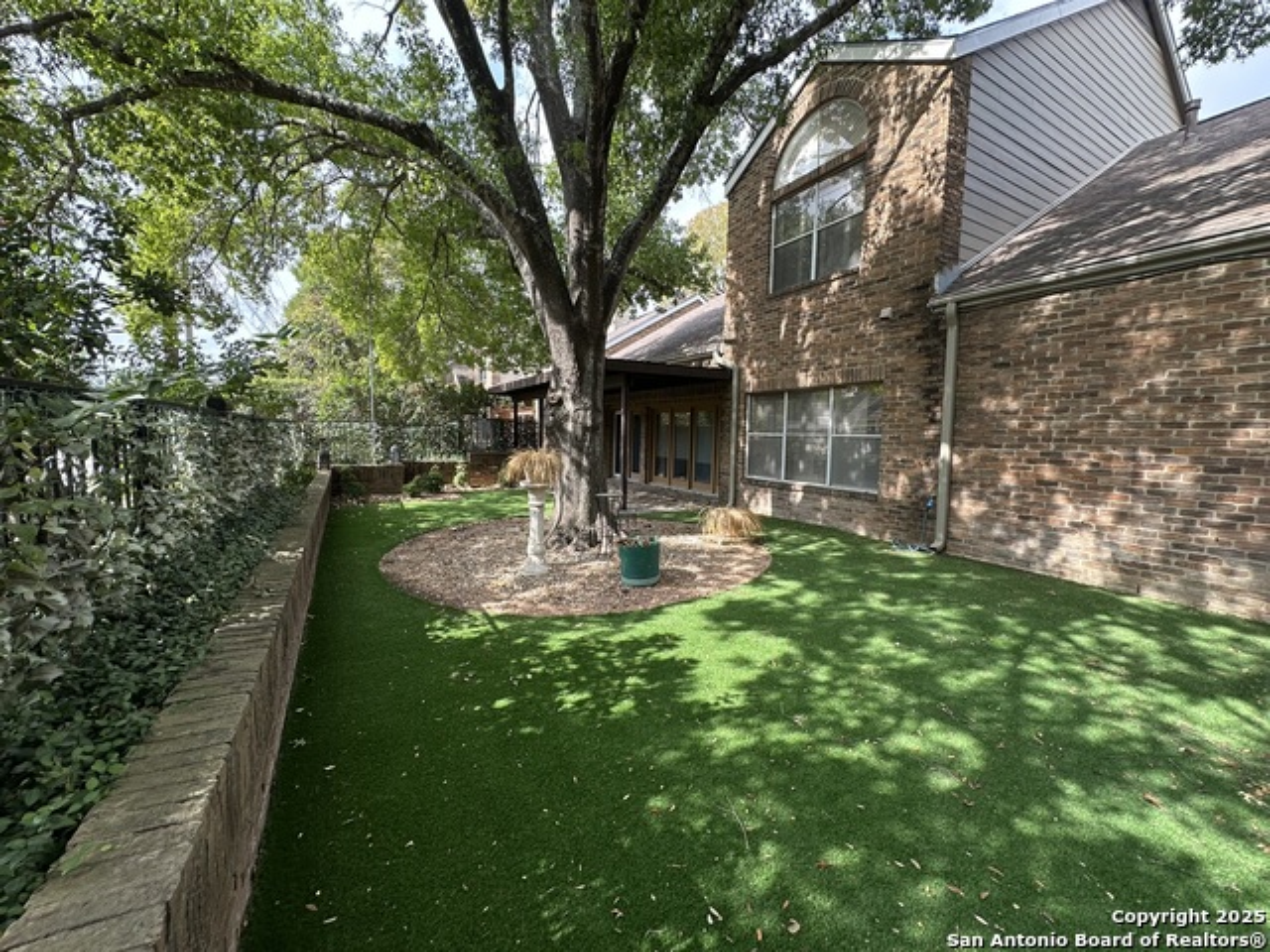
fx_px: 514
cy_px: 476
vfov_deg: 85.7
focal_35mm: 14
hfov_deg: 102.1
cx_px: 635
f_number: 2.2
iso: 40
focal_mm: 2.22
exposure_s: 1/246
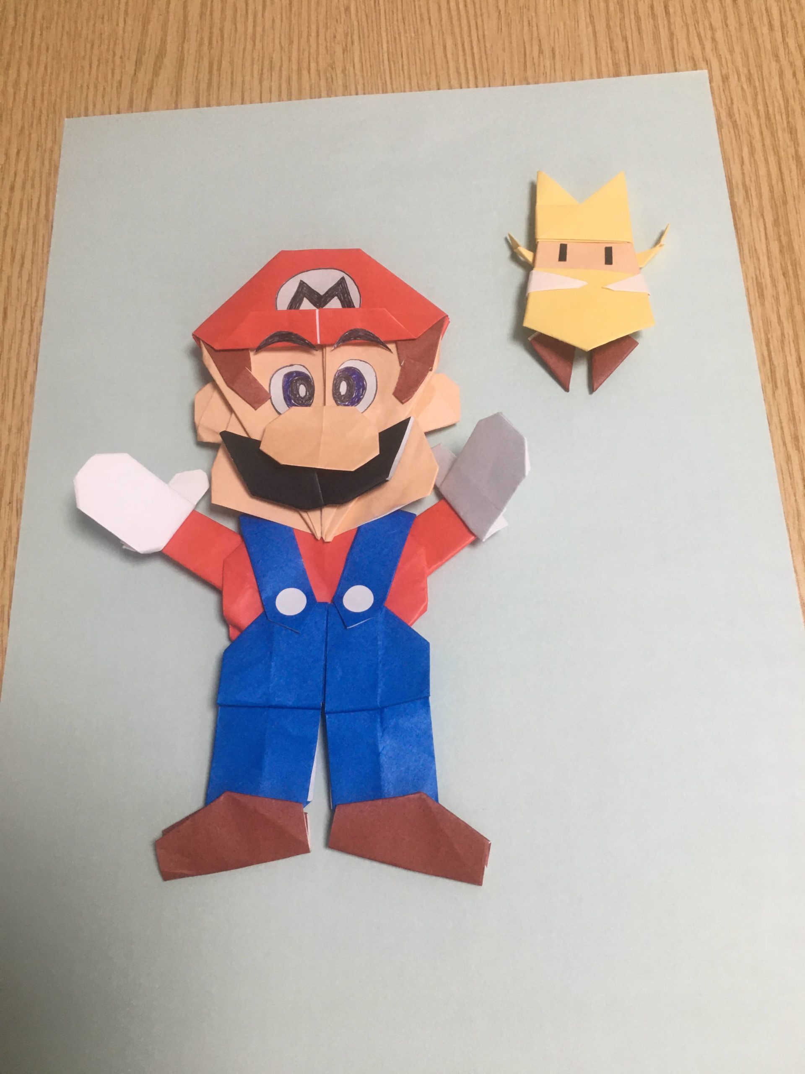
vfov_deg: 61.7
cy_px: 537
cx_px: 402
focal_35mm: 29
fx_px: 899
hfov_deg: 48.2
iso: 80
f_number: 2.2
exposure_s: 1/30
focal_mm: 4.15
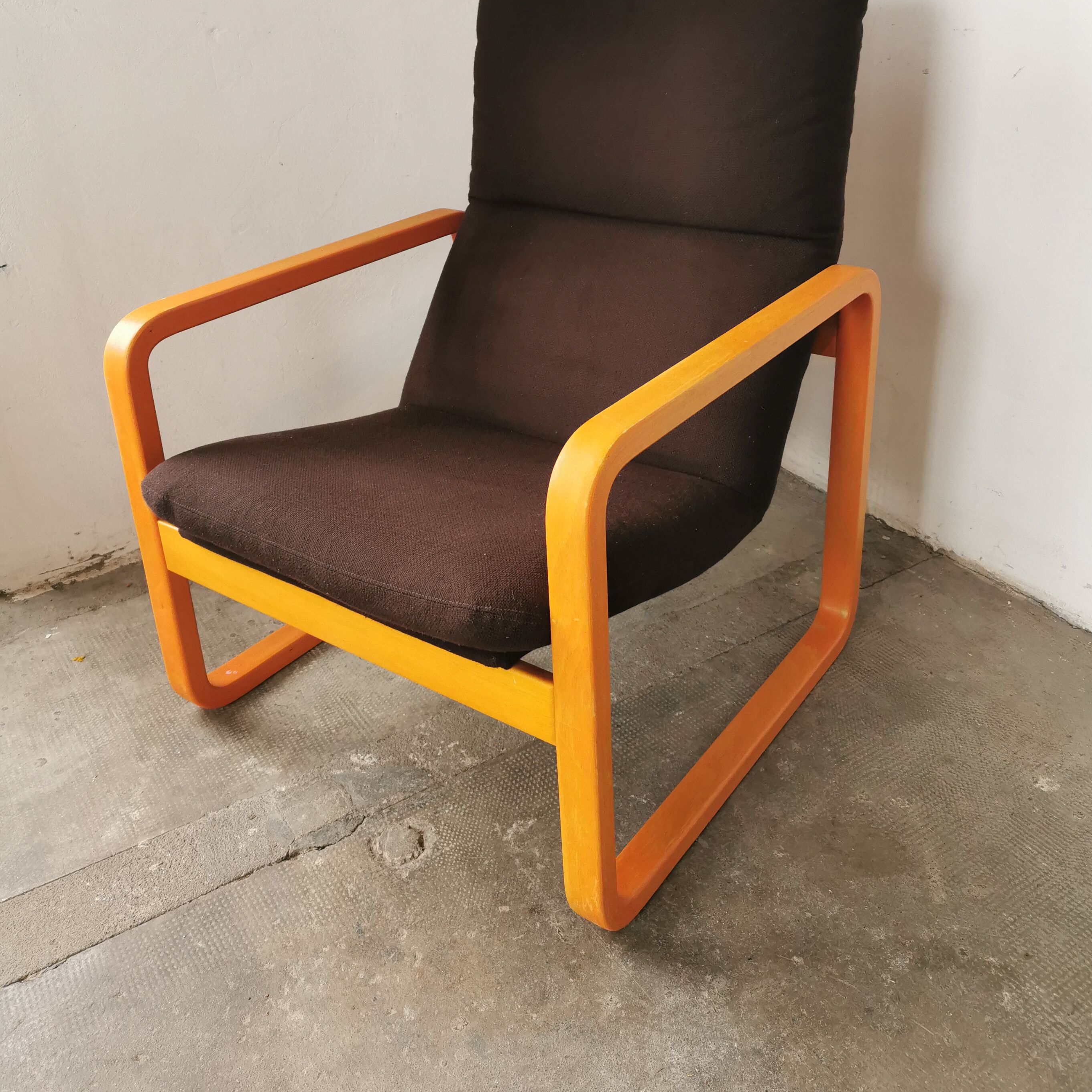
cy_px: 413
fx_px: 1142
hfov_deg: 51.1
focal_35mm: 32
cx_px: 549
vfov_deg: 50.6
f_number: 1.6
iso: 160
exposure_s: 1/60
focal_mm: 5.56
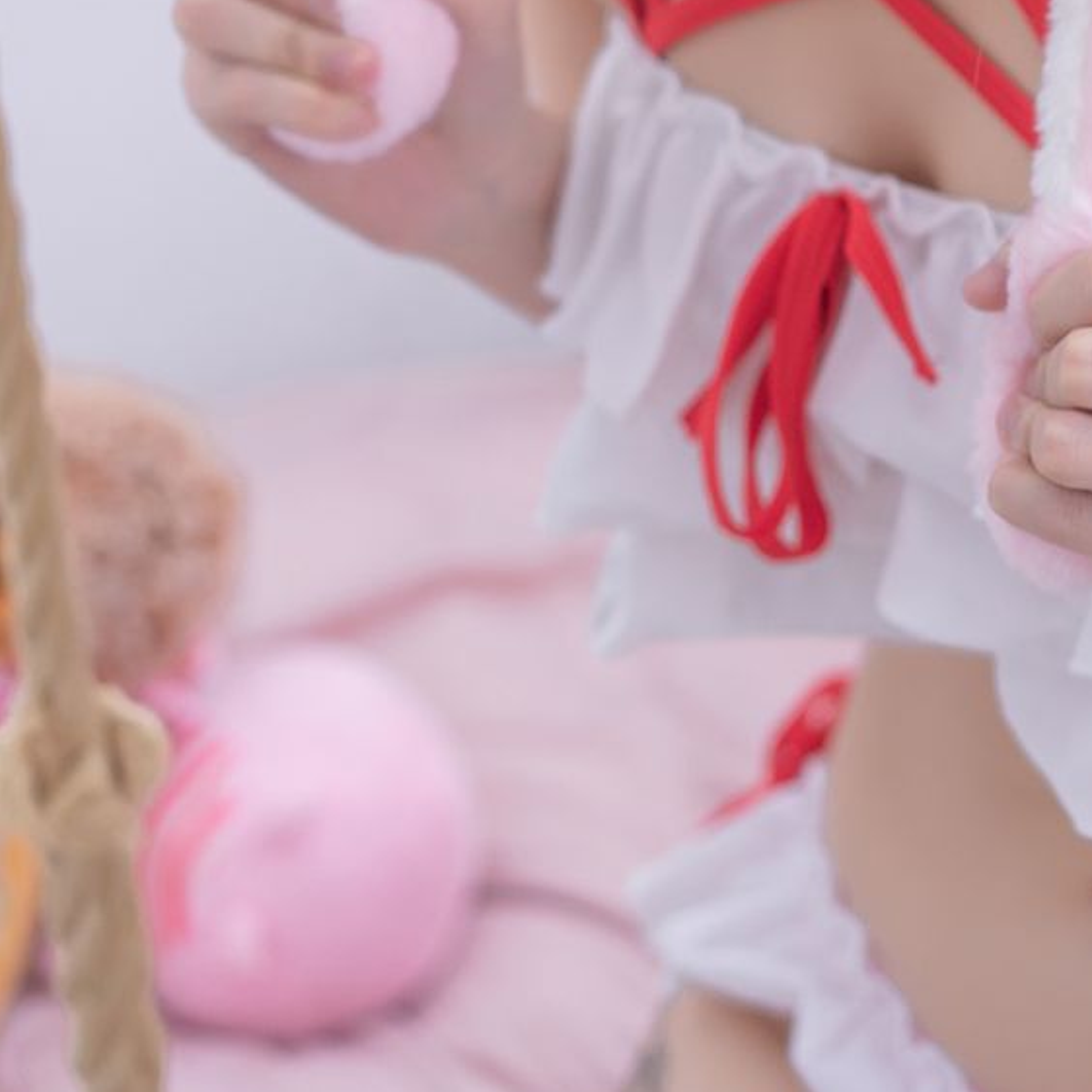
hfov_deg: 11.6
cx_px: 1010
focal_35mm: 150
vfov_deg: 11.3
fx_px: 5354
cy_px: -434
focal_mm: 55
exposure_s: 1/125
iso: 500
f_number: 2.8
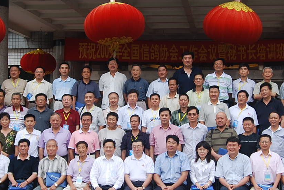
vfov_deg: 16.3
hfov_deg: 24.2
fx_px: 663
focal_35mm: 84
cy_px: 87
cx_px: 141
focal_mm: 24
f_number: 5.6
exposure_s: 1/125
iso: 100
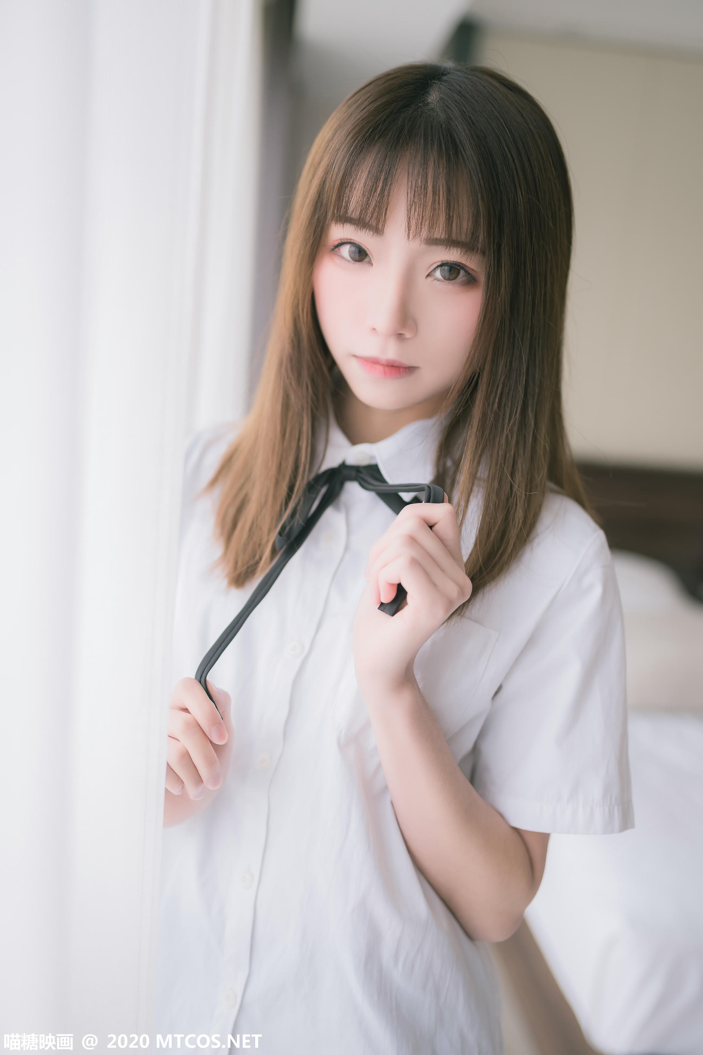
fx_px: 1025
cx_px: 352
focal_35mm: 35
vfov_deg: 54.4
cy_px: 528
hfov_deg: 37.9
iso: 500
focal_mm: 35
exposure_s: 1/160
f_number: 1.8
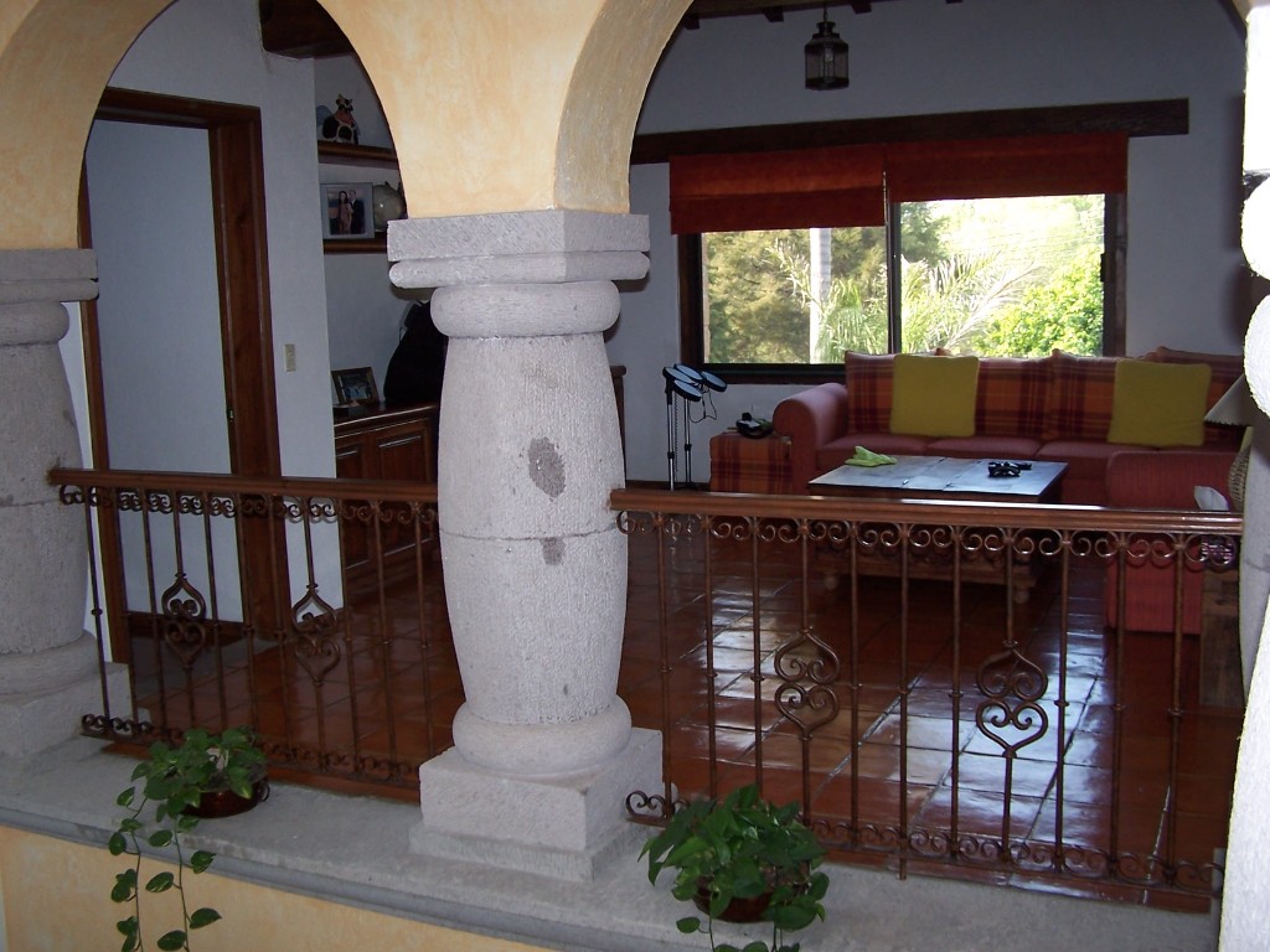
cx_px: 635
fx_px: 1394
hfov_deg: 49.0
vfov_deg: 37.7
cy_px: 476
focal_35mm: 38
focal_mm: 6.3
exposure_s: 1/60
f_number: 2.8
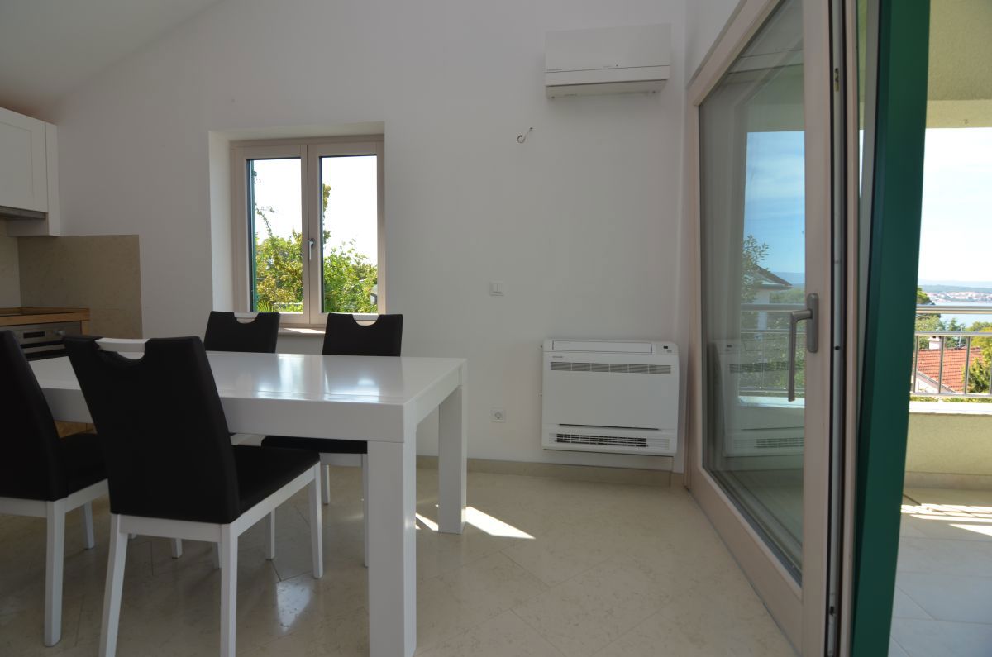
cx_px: 496
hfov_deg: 95.1
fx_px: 454
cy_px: 328
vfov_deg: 71.8
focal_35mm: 16
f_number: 5.6
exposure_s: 1/125
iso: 110
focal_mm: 11
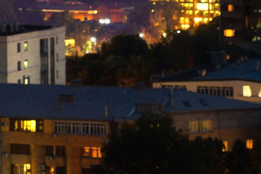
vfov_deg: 6.4
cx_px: -57
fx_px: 1536
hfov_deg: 9.6
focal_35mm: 212
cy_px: -95
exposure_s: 10
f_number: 5.6
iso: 100
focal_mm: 46
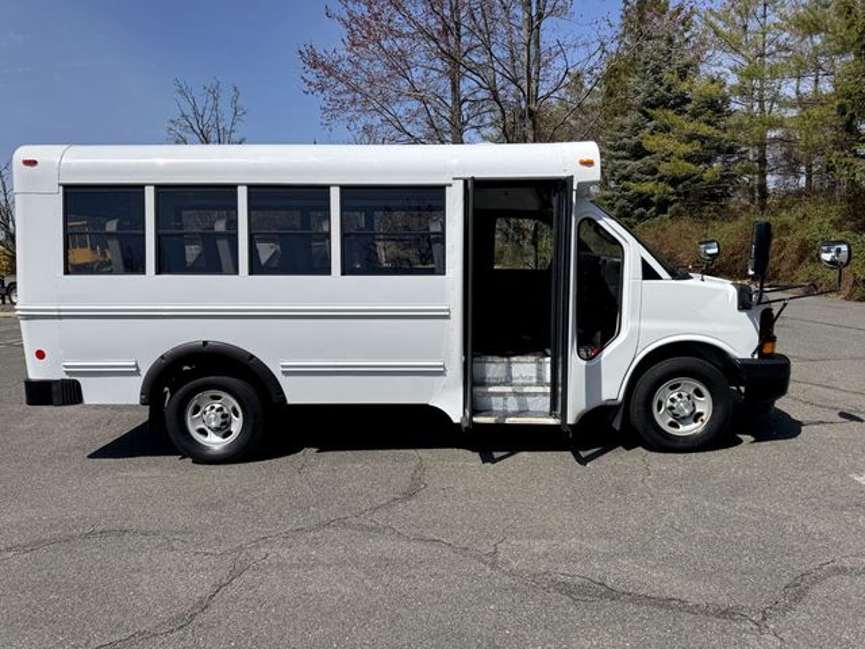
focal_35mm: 24
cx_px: 432
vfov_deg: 56.8
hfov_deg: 71.6
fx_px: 600
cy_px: 324
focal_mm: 6.76
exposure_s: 1/7937
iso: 80
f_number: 1.78
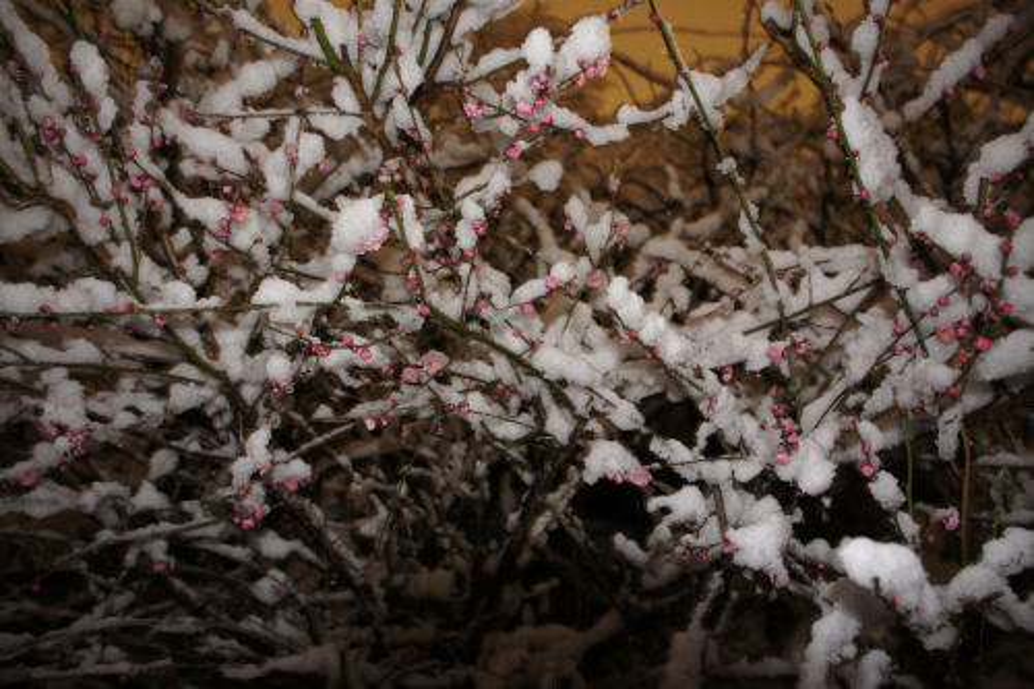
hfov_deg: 67.4
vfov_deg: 47.9
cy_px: 344
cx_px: 517
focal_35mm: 27
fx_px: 775
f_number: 3.5
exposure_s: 1
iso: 800
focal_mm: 18
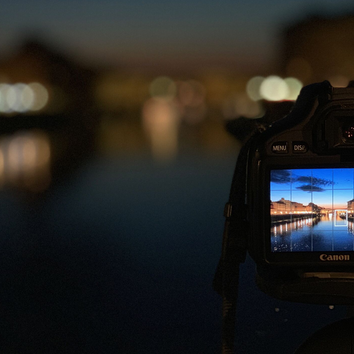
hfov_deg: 22.2
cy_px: 179
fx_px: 902
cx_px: 142
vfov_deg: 22.2
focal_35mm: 78
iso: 400
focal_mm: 6
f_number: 2.4
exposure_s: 1/50
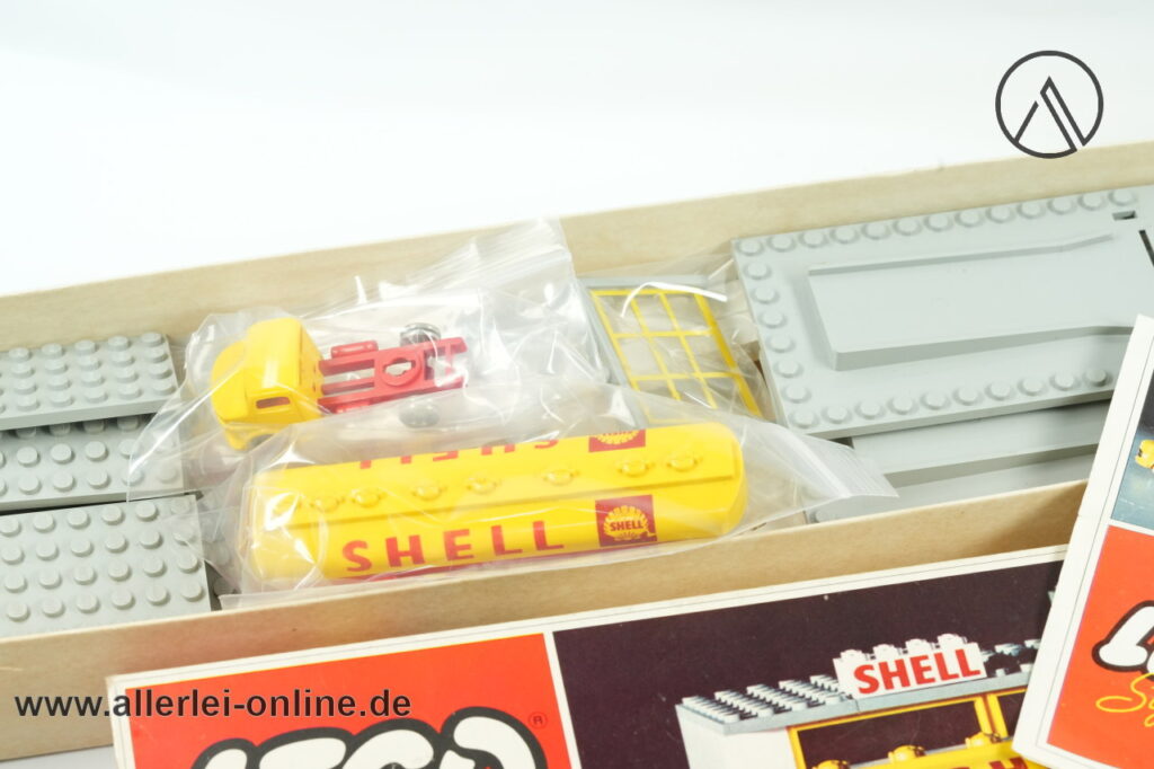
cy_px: 384
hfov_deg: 22.6
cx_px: 577
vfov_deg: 15.2
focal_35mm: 90
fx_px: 2884
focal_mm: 90
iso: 2500
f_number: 11
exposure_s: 1/60
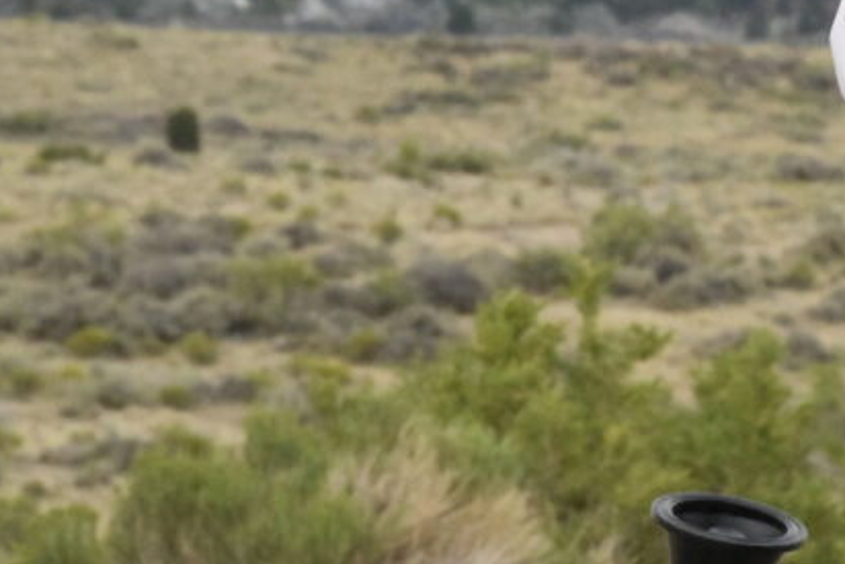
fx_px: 17515
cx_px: 866
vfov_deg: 1.8
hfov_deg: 2.8
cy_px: 3
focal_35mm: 746
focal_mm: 300
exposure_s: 1/4000
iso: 20000
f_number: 29
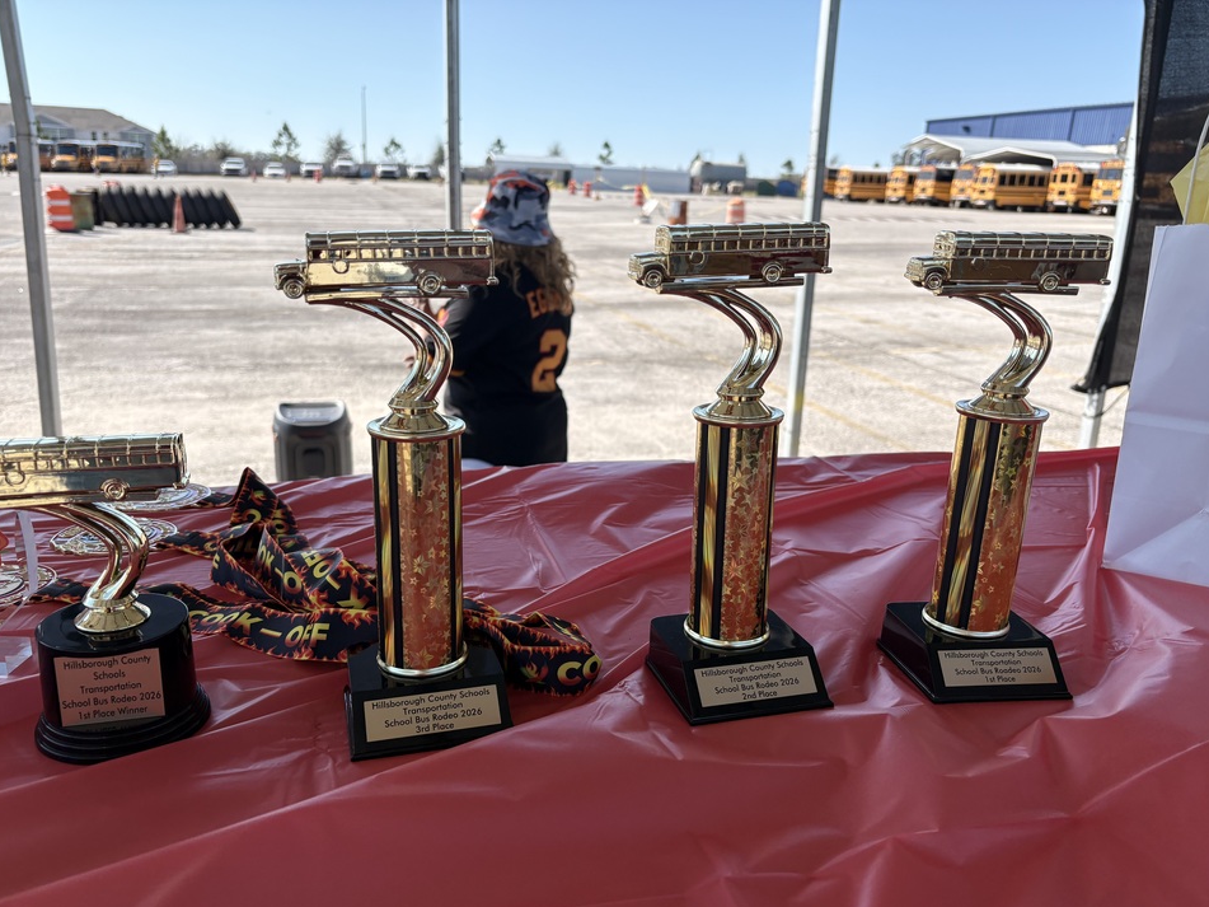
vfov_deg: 49.7
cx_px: 576
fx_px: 978
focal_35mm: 28
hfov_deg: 63.4
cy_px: 487
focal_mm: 5.96
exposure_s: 1/1953
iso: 50
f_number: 1.6
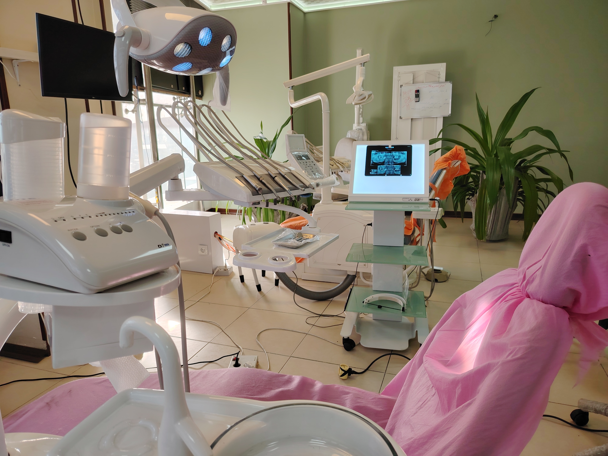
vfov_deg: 56.8
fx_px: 422
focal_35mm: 24
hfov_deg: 71.6
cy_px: 228
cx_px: 304
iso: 110
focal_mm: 5.25
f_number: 1.75
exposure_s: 1/100
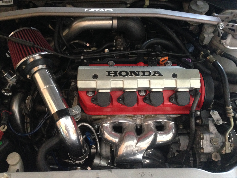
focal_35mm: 33
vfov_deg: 42.9
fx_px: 226
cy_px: 89
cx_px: 118
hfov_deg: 55.4
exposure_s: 1/15
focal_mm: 4.12
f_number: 2.4
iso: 400
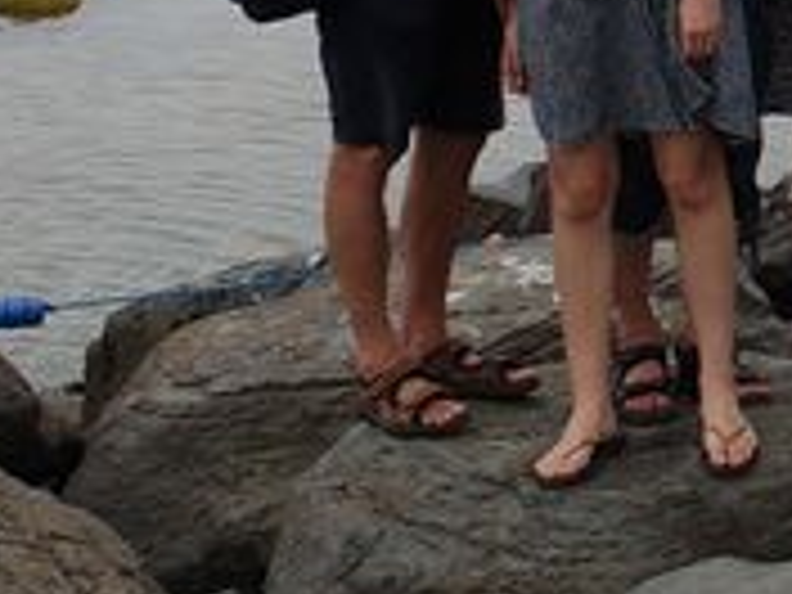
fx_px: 2700
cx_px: 1634
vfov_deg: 12.1
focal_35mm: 118
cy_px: -234
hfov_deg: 13.9
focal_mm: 4.3
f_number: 2.4
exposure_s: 1/1969
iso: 50
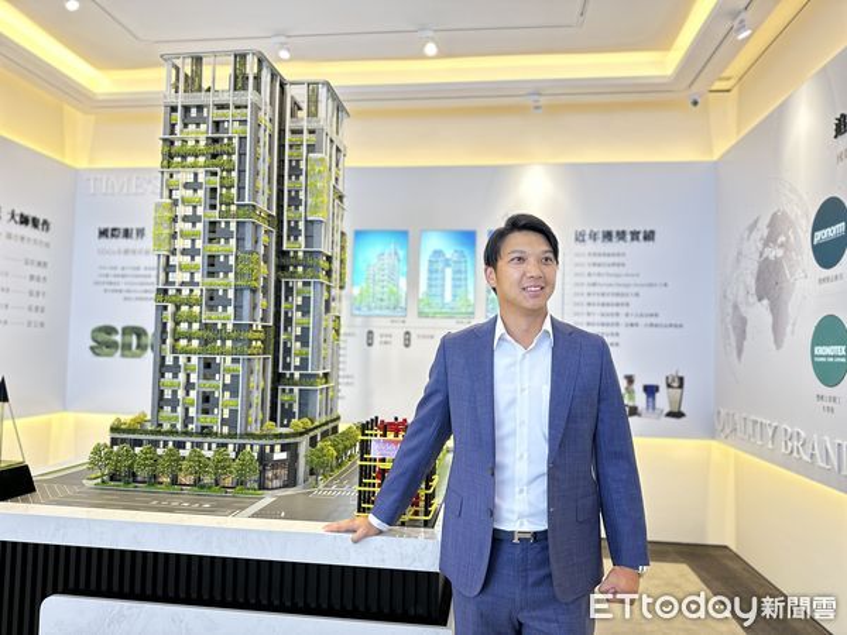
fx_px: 587
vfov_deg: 56.8
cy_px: 318
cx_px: 424
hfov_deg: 71.6
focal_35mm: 24
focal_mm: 6.86
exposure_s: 1/120
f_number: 1.78
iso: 125
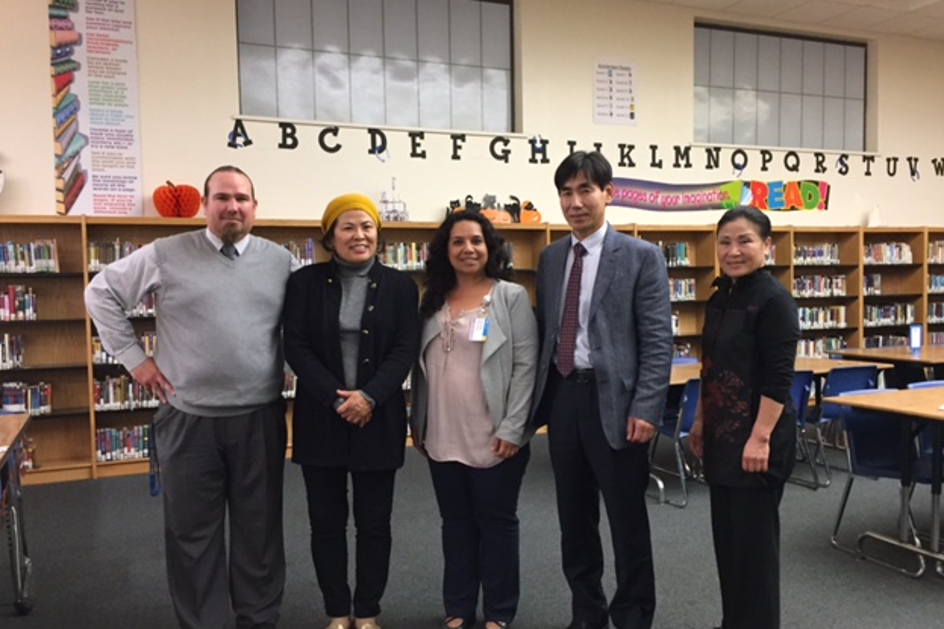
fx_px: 813
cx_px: 479
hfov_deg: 60.3
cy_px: 330
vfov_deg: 42.3
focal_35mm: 31
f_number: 2.2
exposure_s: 1/30
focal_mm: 4.15
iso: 200
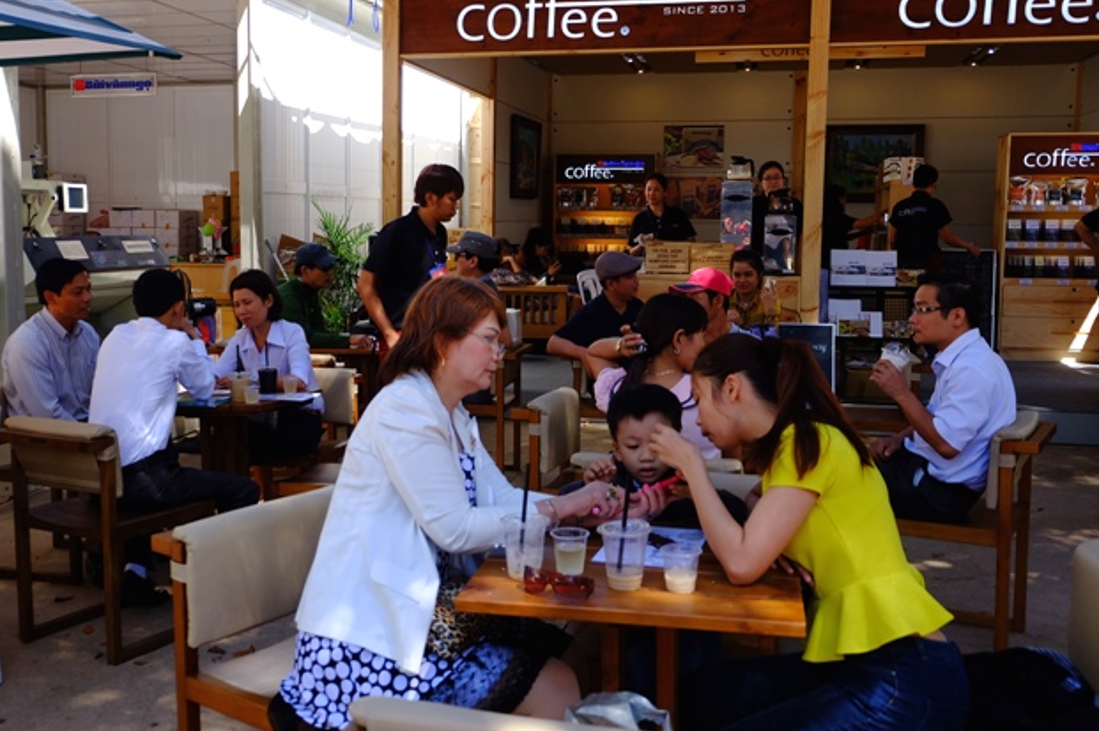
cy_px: 367
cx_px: 534
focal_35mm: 34
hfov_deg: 55.8
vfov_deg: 38.8
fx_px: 1037
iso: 400
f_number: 4
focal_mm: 22.2
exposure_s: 1/400
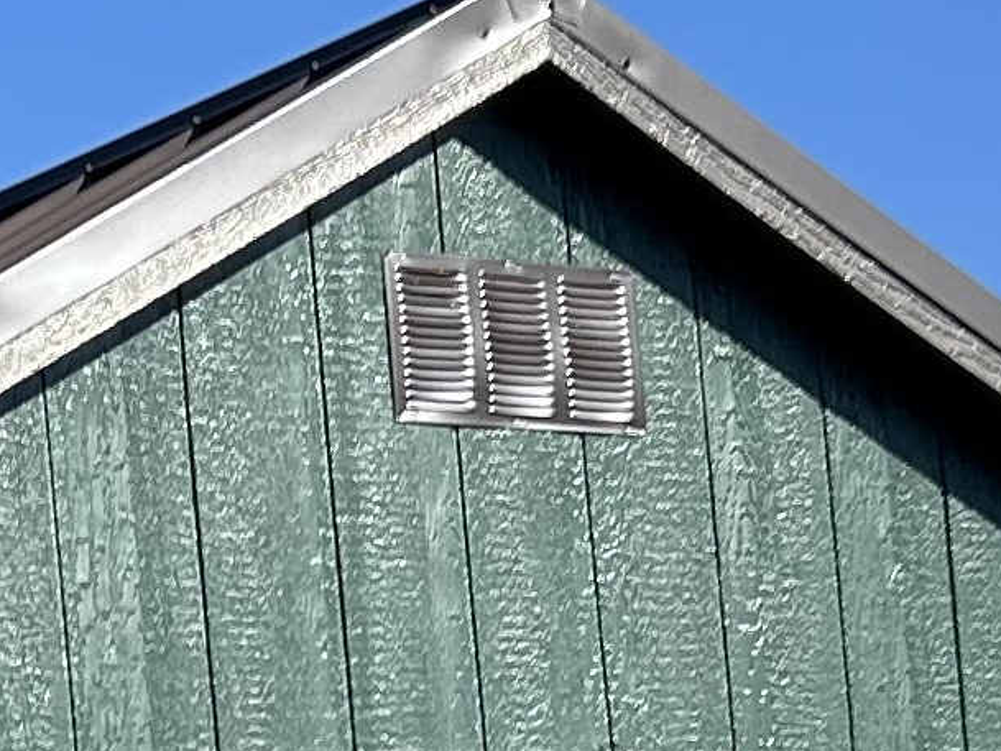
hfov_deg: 11.3
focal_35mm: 172
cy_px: 1482
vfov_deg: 8.2
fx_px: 4975
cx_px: -199
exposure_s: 1/3257
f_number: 1.5
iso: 50
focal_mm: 5.7
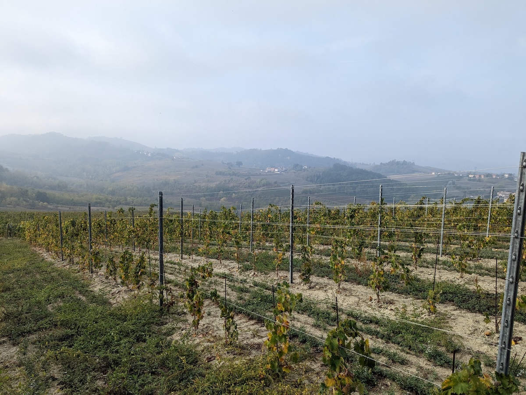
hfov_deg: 71.6
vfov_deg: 56.8
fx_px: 365
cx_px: 263
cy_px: 198
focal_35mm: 24
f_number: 1.85
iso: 60
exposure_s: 1/1595
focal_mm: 6.81
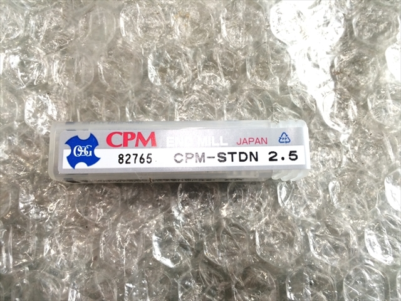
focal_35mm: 29
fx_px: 336
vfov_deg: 48.2
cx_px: 200
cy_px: 150
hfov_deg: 61.7
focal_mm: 4.15
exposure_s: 1/30
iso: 125
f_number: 2.2
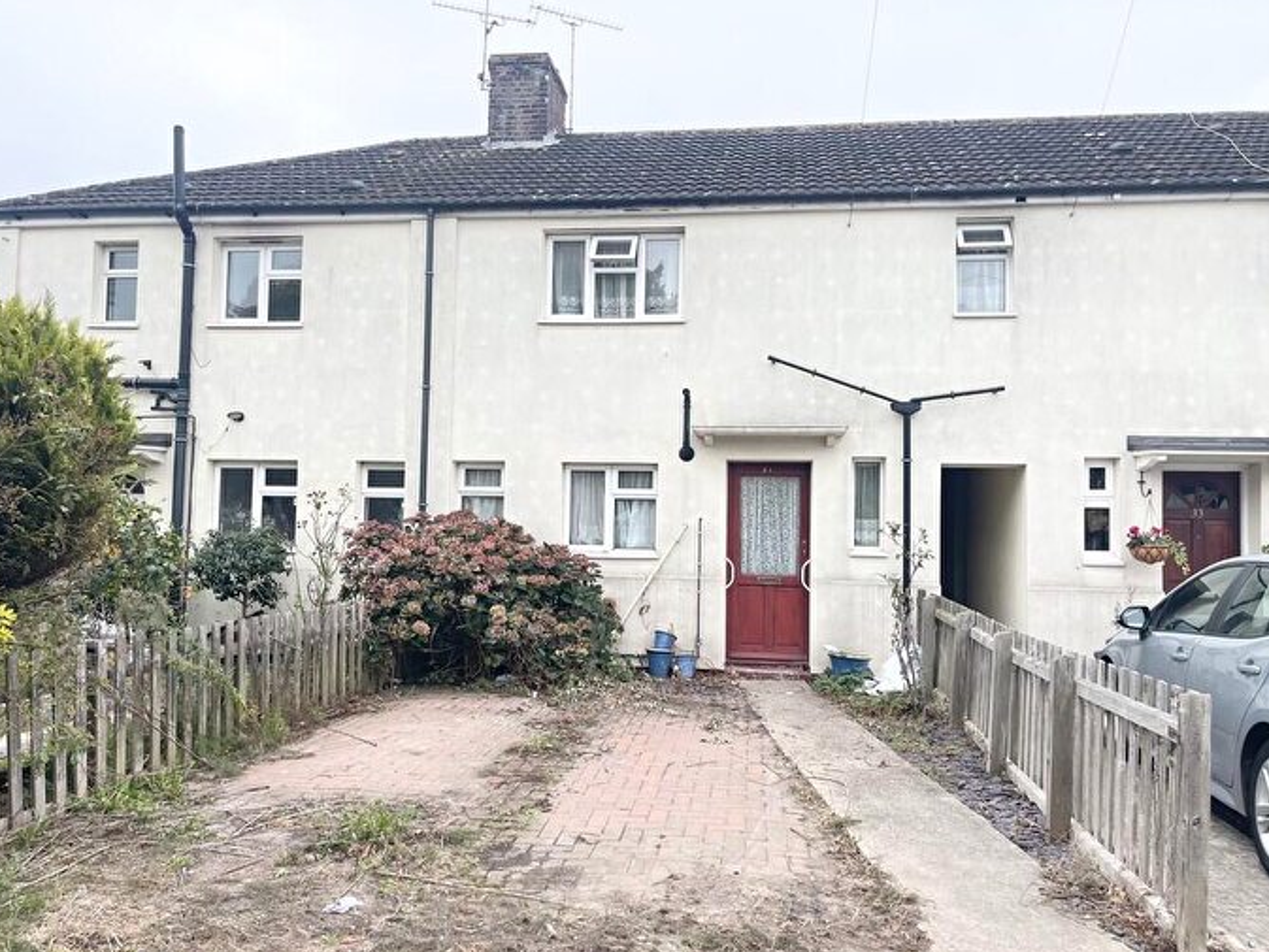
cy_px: 478
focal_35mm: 26
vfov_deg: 53.1
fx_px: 953
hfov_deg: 67.3
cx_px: 647
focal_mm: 5.1
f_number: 1.6
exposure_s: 1/726
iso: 32
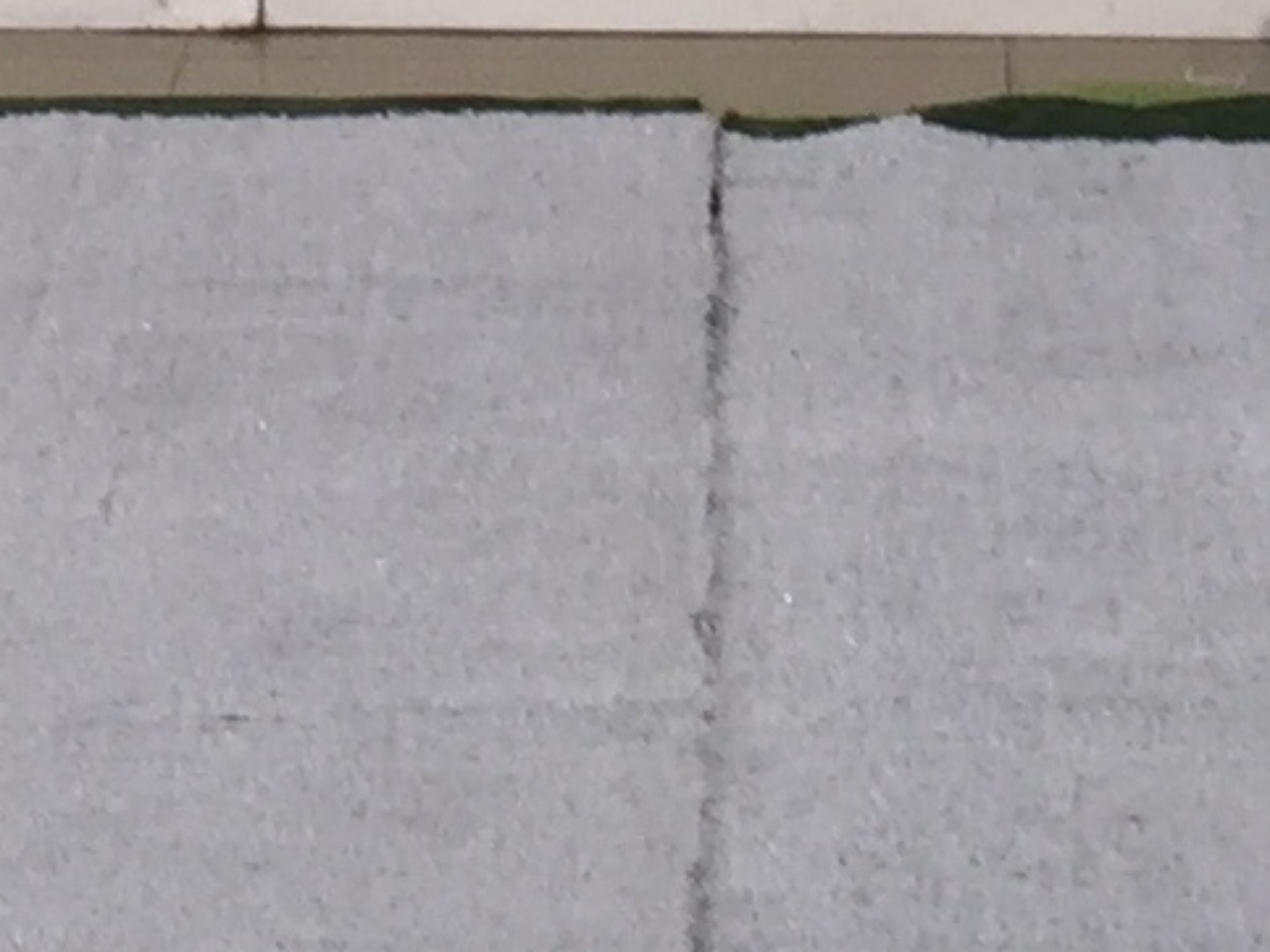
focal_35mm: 196
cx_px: 255
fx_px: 7189
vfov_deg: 6.9
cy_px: -1809
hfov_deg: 10.1
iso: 40
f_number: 2.2
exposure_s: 1/50
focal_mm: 4.15
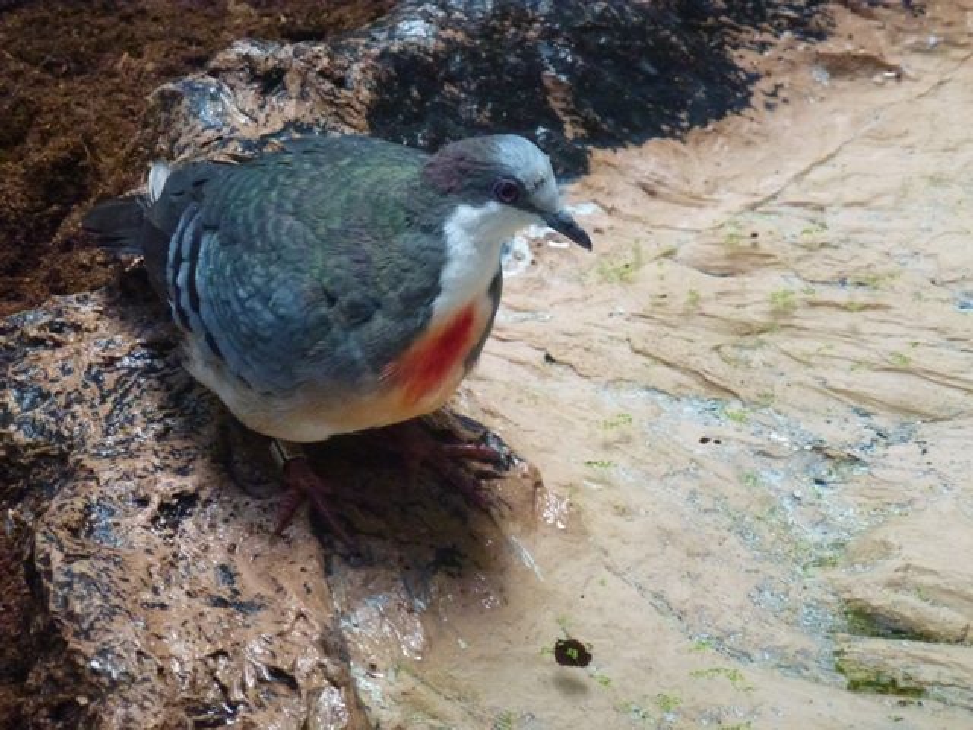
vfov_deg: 6.0
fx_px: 6999
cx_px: 486
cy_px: 365
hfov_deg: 8.0
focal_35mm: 249
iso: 800
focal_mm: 44.5
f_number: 5.6
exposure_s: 1/60
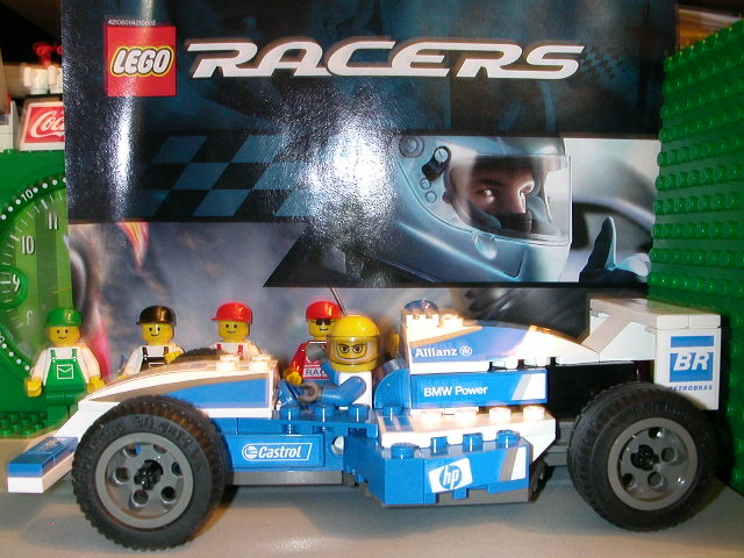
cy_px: 279
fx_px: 795
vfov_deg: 38.7
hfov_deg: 50.1
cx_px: 372
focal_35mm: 37
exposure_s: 1
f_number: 4.5
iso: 200
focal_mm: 5.6
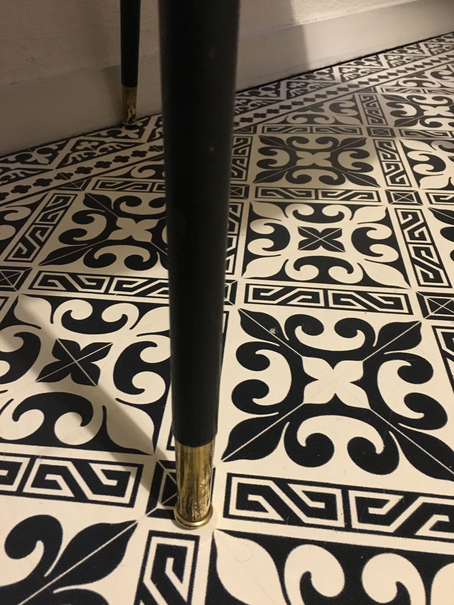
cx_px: 227
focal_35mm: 29
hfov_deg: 48.2
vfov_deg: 61.7
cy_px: 302
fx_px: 507
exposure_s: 1/17
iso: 200
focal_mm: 4.15
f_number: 2.2
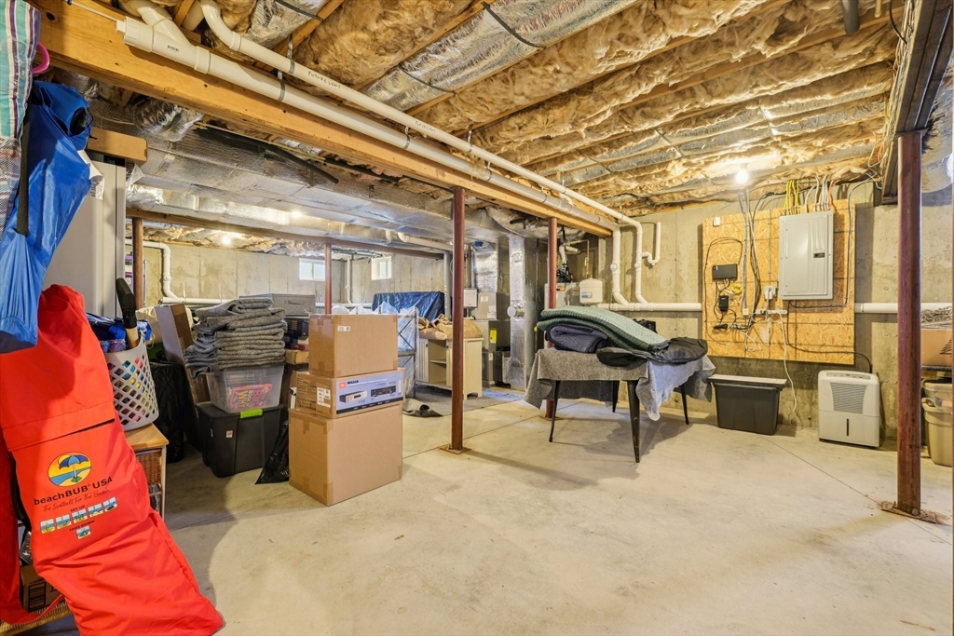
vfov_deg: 77.3
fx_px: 398
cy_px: 318
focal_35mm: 15
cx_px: 477
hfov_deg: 100.4
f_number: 5.6
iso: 400
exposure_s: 1/2.5
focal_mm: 10
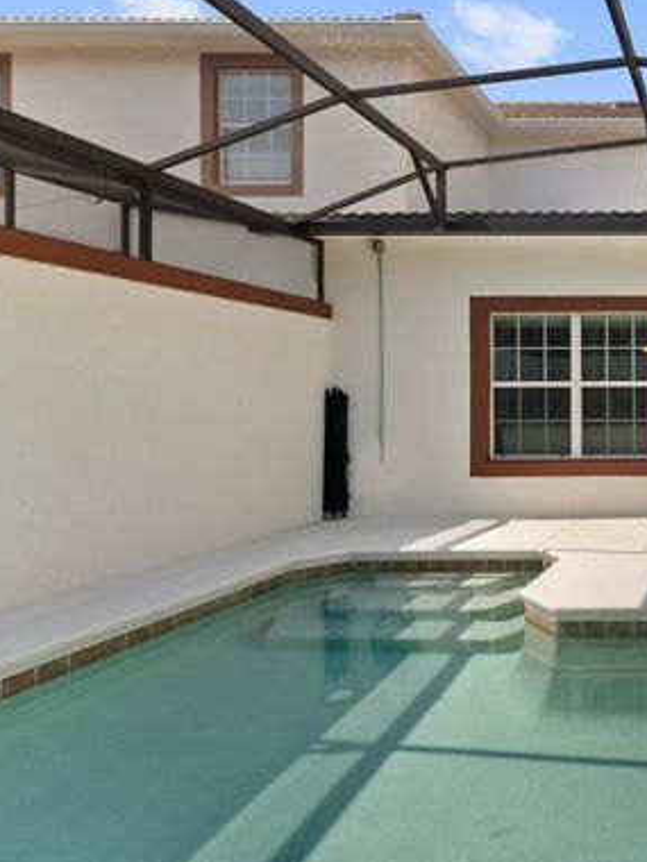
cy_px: 395
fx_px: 623
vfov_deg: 69.3
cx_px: 743
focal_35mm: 25
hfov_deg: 41.2
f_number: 7.1
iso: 250
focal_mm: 14
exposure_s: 1/200
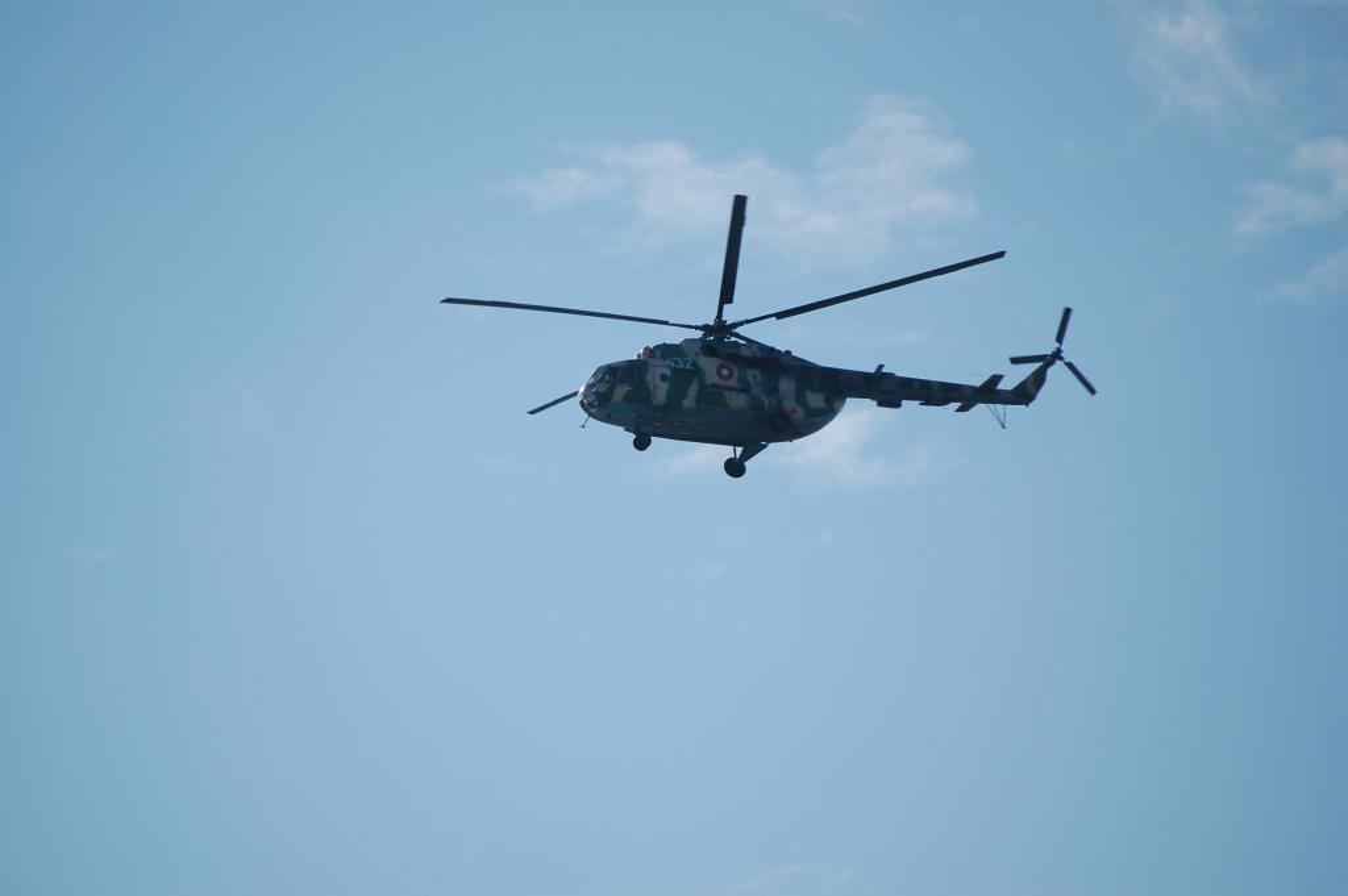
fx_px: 11224
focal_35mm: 300
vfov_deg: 4.6
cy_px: 448
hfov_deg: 6.9
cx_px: 674
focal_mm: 200
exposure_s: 1/1600
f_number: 6.3
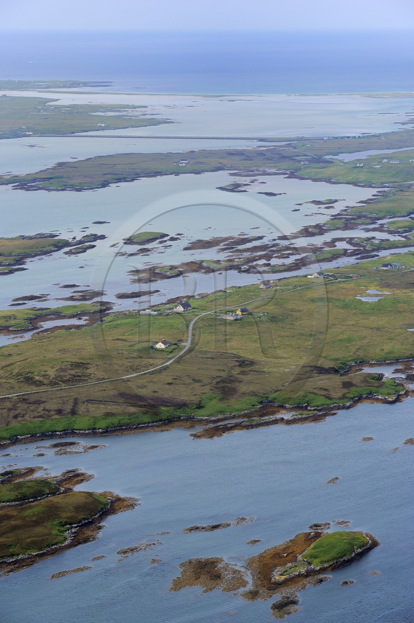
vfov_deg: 19.5
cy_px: 312
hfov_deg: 13.0
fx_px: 1814
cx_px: 207
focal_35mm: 105
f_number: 6.3
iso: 200
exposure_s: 1/800
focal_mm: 105
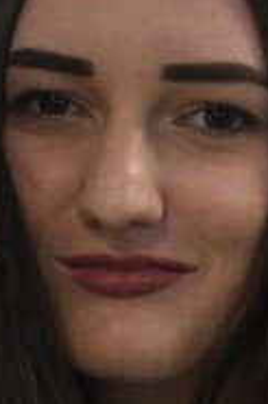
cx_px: 11
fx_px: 4430
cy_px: 275
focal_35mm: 396
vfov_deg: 5.2
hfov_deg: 3.5
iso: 2000
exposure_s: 1/100
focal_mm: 58
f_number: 4.5
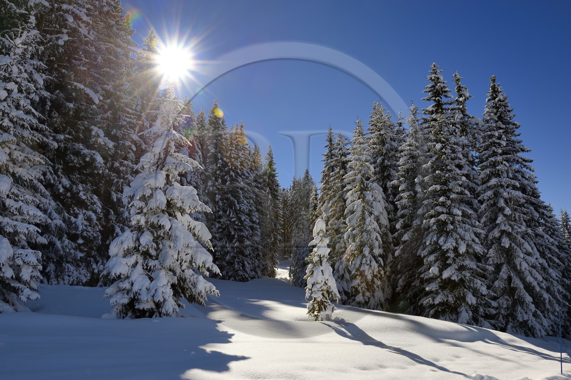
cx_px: 286
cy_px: 190
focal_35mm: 24
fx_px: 380
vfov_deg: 53.1
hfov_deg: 73.8
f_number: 13
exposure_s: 1/500
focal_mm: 24
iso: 200
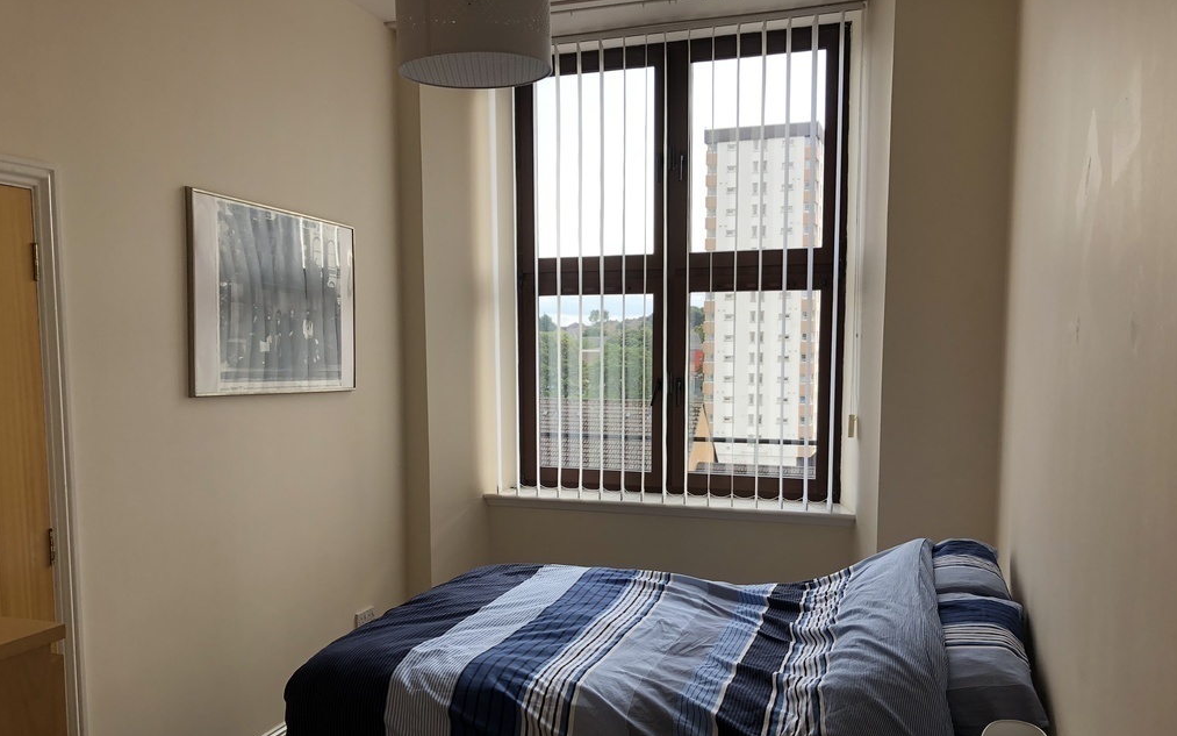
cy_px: 442
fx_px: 962
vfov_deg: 41.6
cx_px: 588
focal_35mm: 30
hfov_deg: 62.9
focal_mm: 3.99
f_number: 1.8
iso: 20
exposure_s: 1/173
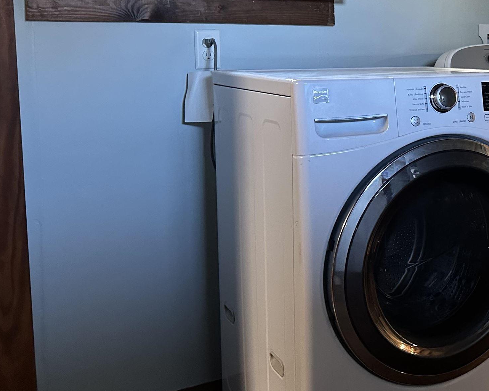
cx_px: 498
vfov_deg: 30.4
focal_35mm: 49
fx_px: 709
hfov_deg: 34.4
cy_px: 103
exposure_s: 1/60
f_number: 1.78
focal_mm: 6.86
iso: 500
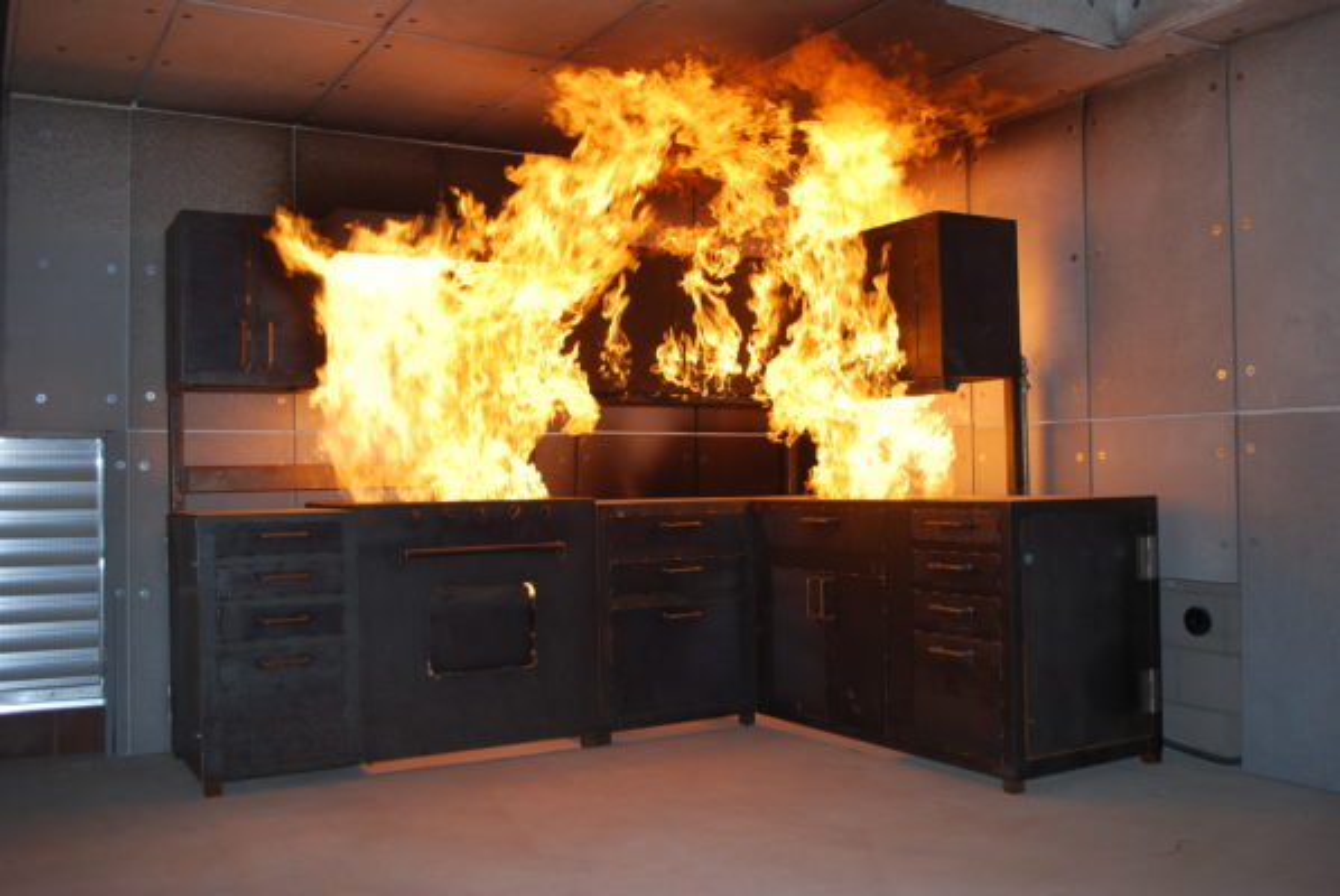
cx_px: 670
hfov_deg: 57.2
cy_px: 448
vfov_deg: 40.1
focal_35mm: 33
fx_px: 1230
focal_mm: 22
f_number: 4
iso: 100
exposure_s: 1/160
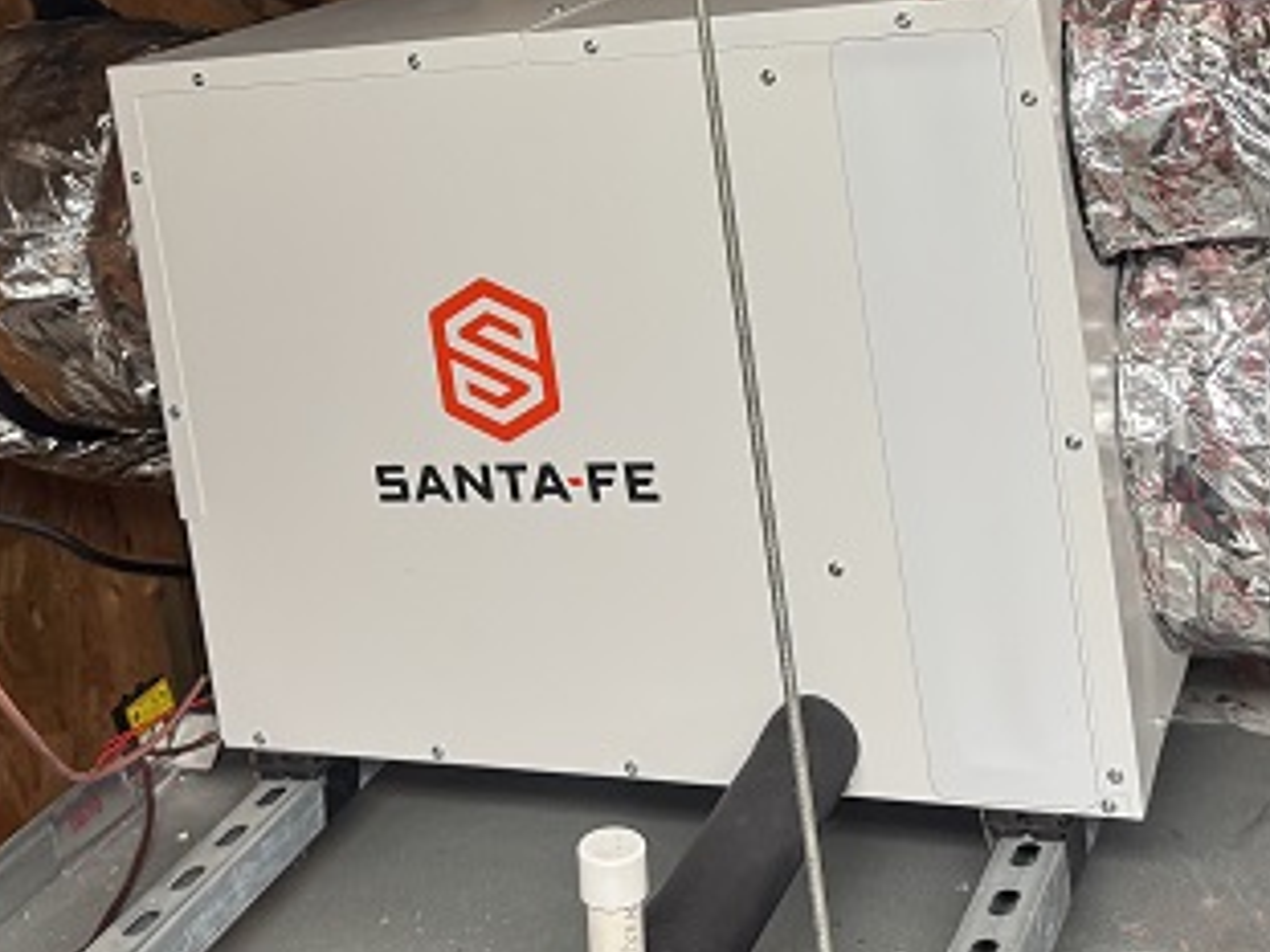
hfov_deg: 36.2
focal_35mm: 53
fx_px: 1944
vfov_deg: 26.2
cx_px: 629
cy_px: 18
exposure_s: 1/60
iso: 200
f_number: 1.78
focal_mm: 6.76
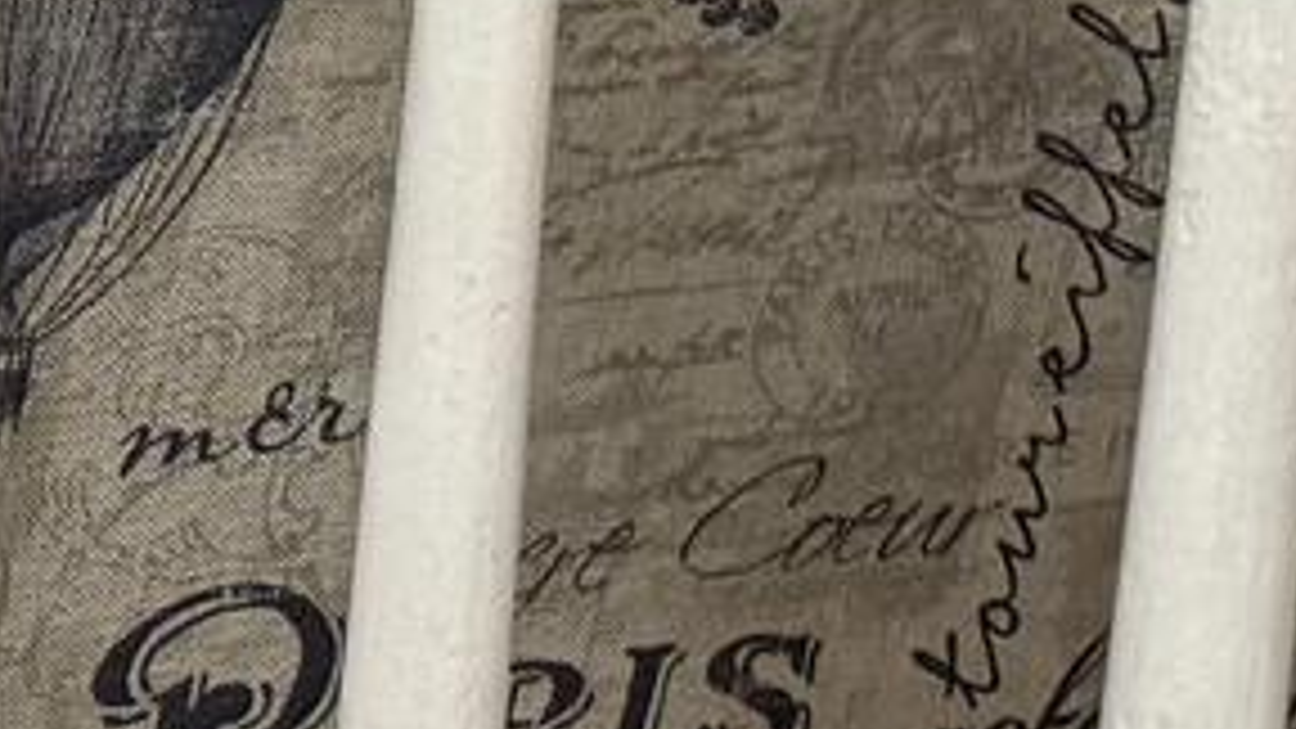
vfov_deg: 5.4
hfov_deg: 10.0
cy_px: -2511
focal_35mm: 186
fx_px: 6392
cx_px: -1922
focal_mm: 6.76
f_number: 1.78
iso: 250
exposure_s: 1/60
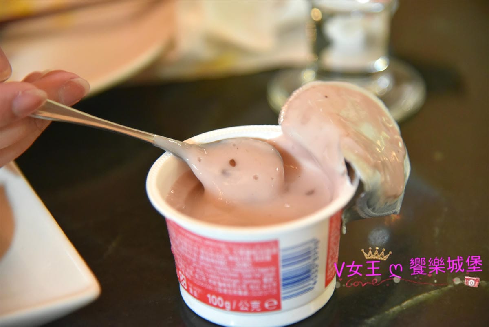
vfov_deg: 13.1
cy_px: 164
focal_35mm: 105
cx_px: 244
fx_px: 1427
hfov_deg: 19.4
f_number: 4
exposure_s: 1/60
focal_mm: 105
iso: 6400
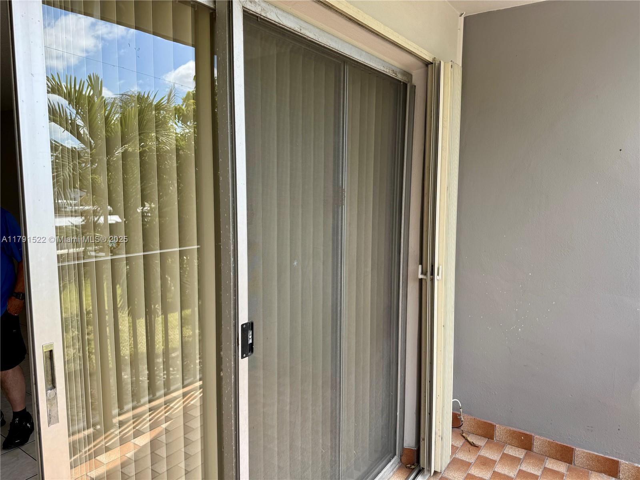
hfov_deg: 71.6
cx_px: 320
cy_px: 240
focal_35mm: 24
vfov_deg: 56.8
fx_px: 444
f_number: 1.78
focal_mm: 6.76
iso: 80
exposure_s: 1/473
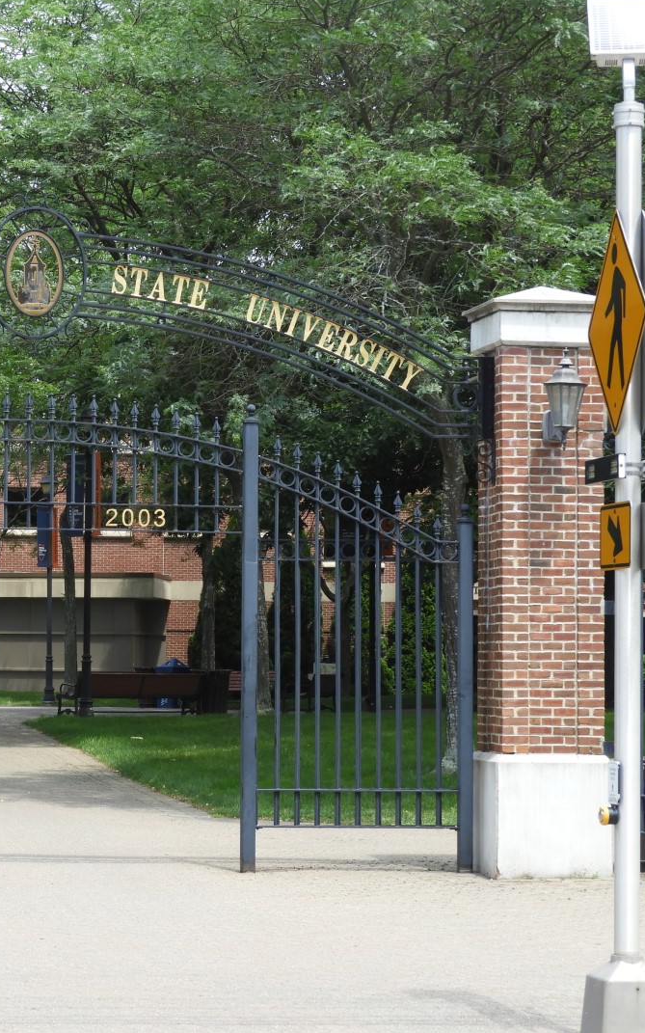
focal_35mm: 114
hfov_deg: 11.4
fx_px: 3208
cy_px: 513
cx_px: 53
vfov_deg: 18.3
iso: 100
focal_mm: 14.3
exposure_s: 1/250
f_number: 4.5
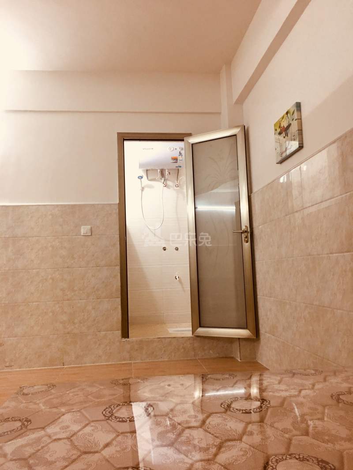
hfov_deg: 48.2
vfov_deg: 61.7
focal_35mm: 29
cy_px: 235
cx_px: 176
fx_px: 394
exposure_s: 1/17
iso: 64
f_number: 2.2
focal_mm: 4.15
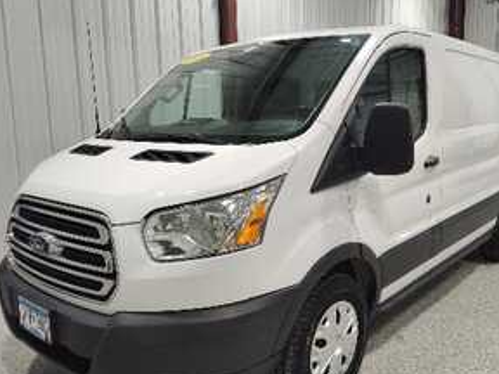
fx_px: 461
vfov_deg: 44.1
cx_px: 279
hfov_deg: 56.7
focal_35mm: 32
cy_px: 199
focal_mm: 5.56
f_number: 1.8
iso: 123
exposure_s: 1/120
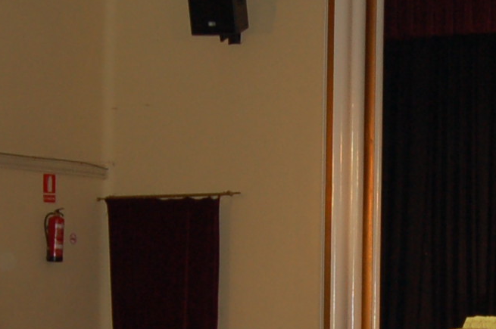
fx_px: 1706
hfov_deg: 16.4
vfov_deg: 10.8
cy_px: 399
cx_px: 404
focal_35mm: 124
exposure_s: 1/60
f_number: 3.5
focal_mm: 18
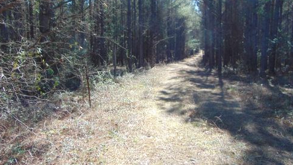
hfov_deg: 67.9
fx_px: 218
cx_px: 143
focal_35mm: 28
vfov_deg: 41.5
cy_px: 76
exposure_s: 1/250
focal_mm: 4.5
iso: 80
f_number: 3
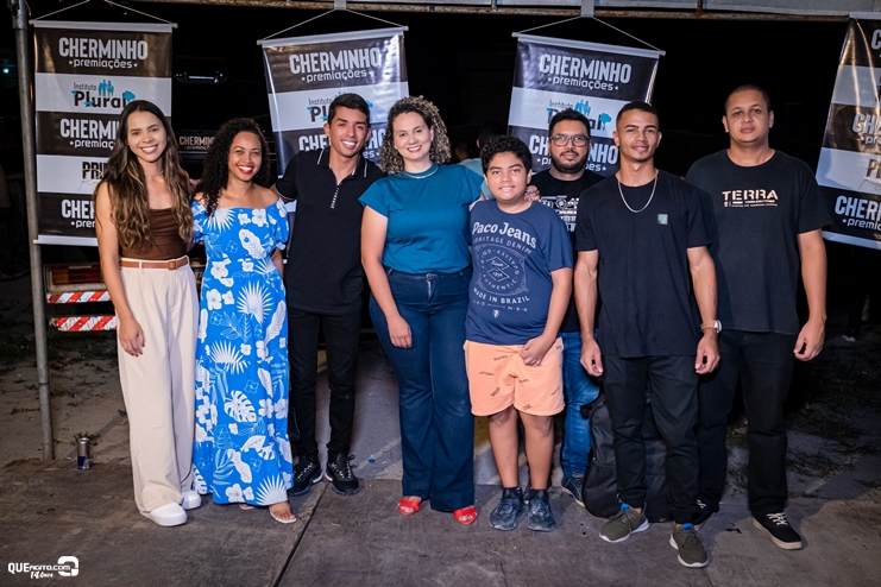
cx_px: 440
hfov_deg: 53.1
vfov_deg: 36.9
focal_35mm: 36
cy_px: 294
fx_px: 881
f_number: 2.8
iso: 2500
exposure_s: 1/160
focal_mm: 24
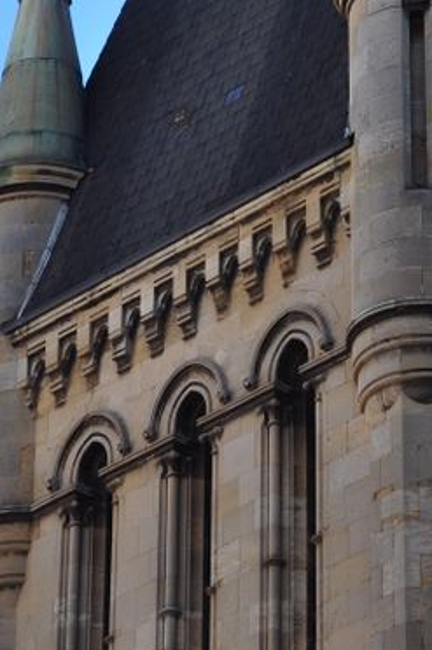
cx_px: 343
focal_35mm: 256
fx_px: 4621
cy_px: -14
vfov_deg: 8.0
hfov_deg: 5.3
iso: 200
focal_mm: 62
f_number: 9
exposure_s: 1/160
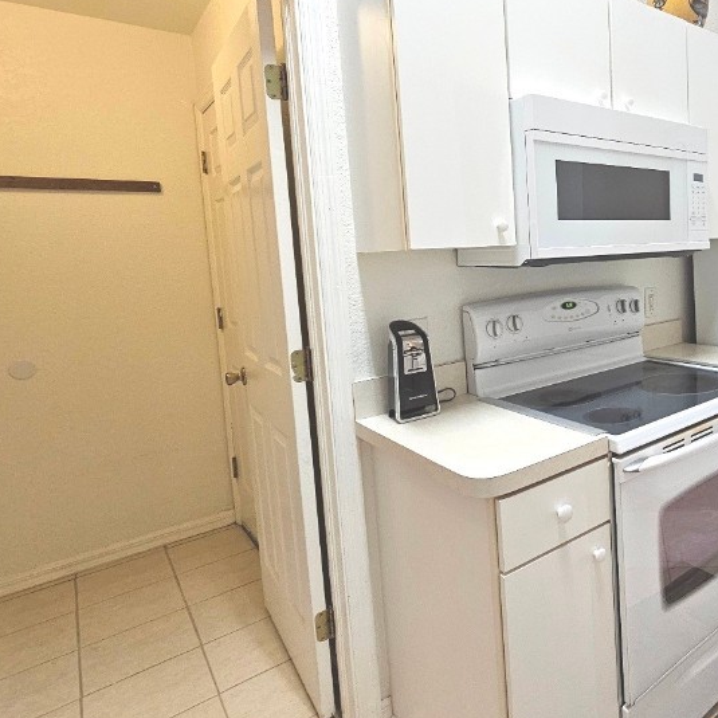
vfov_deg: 68.8
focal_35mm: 22
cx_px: 595
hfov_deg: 62.5
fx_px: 516
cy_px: 282
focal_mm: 2.2
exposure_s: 1/60.2
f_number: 2.2
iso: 320
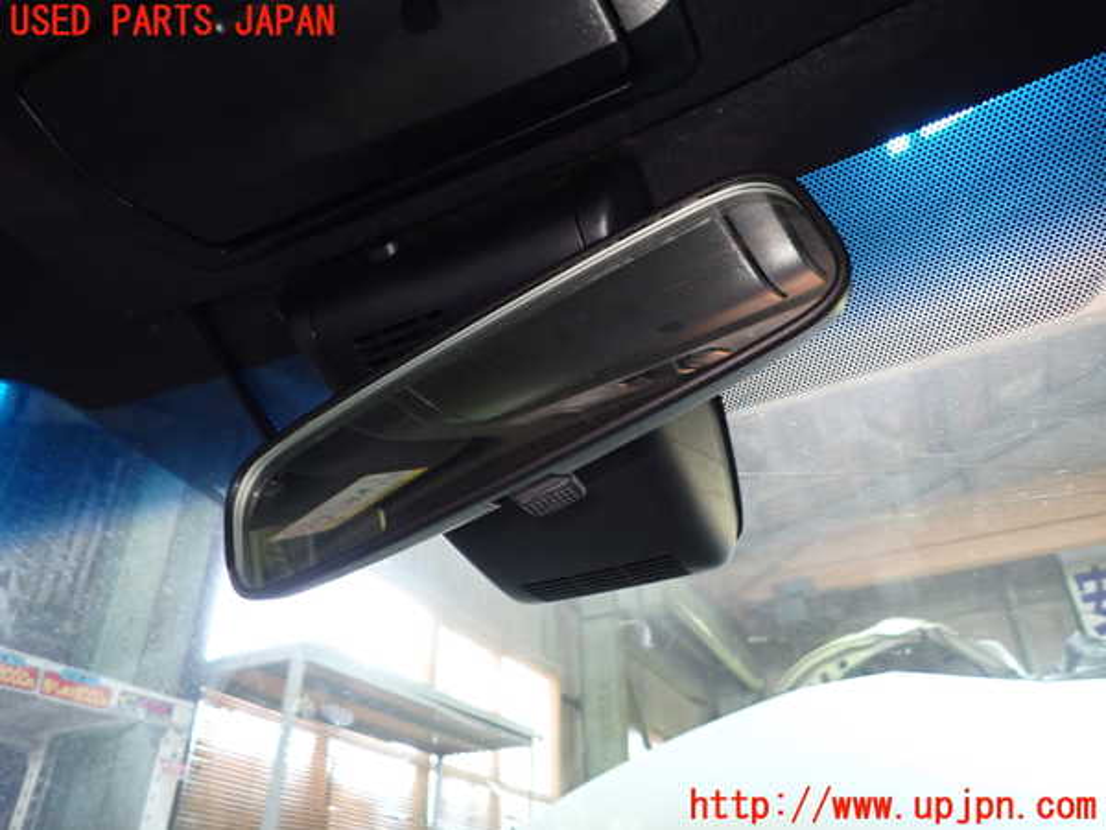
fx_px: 799
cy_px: 415
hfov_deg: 69.4
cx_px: 553
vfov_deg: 54.9
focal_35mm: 25
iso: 400
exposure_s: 1/30
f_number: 2
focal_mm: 4.5
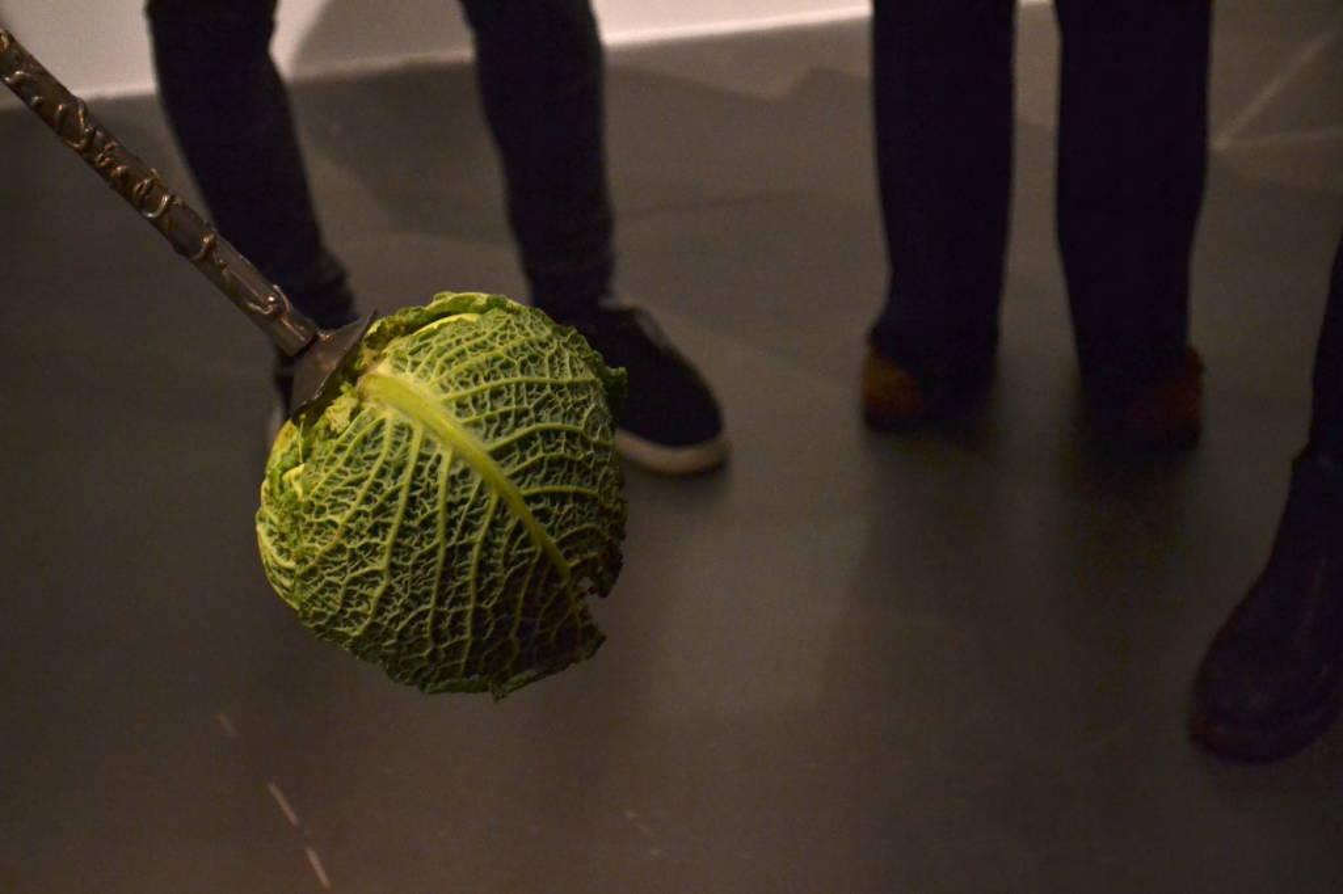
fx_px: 3077
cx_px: 672
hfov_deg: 24.6
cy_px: 447
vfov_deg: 16.5
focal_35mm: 82
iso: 1600
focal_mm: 55
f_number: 5.6
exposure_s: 1/60
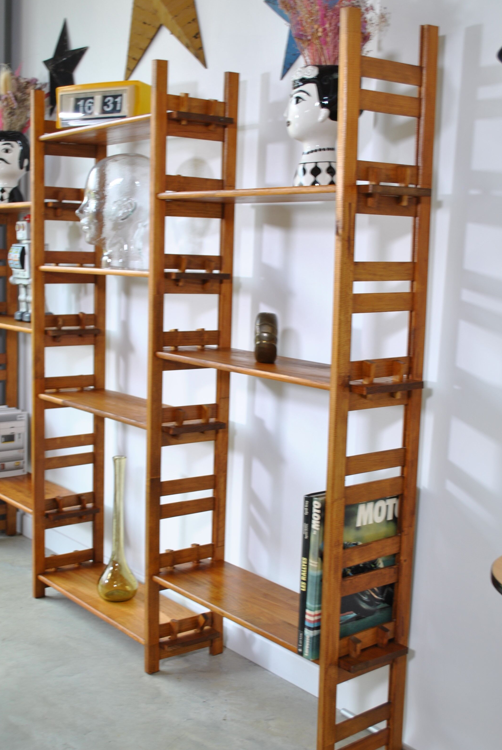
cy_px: 397
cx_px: 230
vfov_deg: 46.3
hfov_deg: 32.0
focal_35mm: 42
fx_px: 876
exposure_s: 1/15
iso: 100
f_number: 5
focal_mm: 24
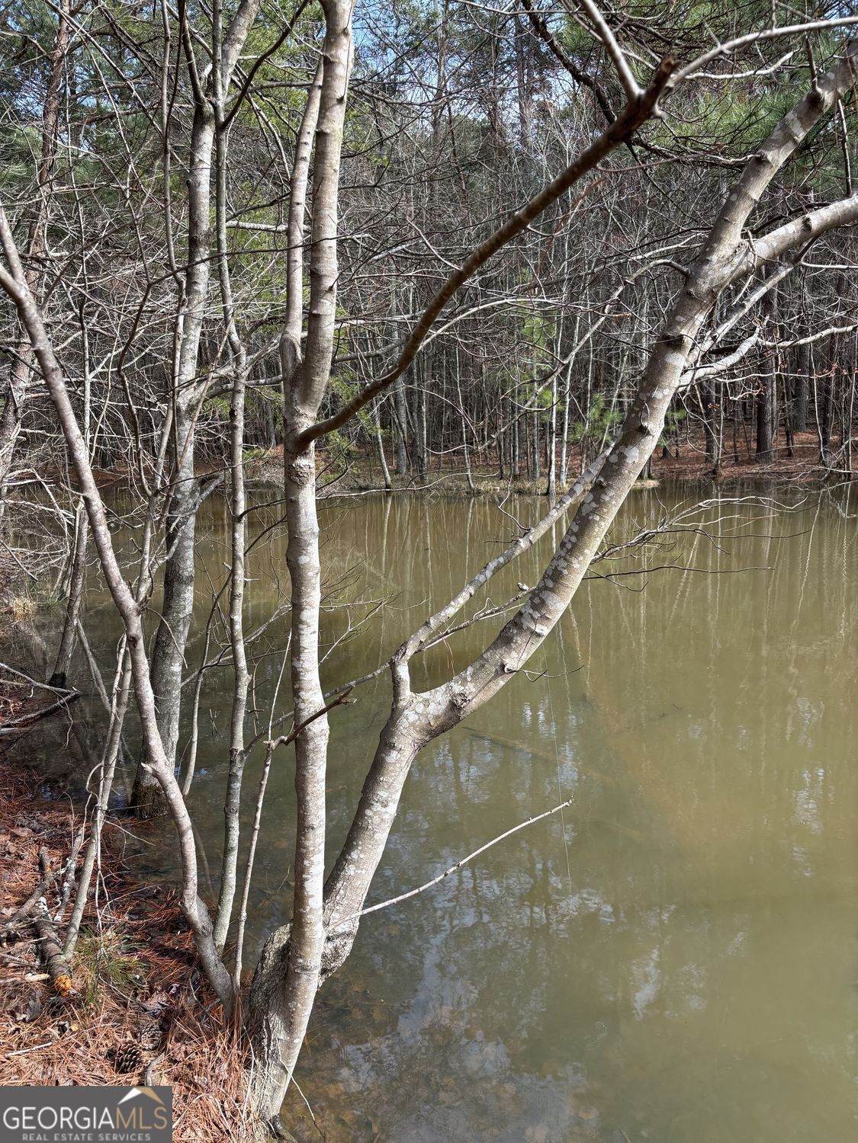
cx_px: 429
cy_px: 572
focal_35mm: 26
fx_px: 859
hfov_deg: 53.1
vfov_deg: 67.3
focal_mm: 5.96
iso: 50
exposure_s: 1/601
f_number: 1.6
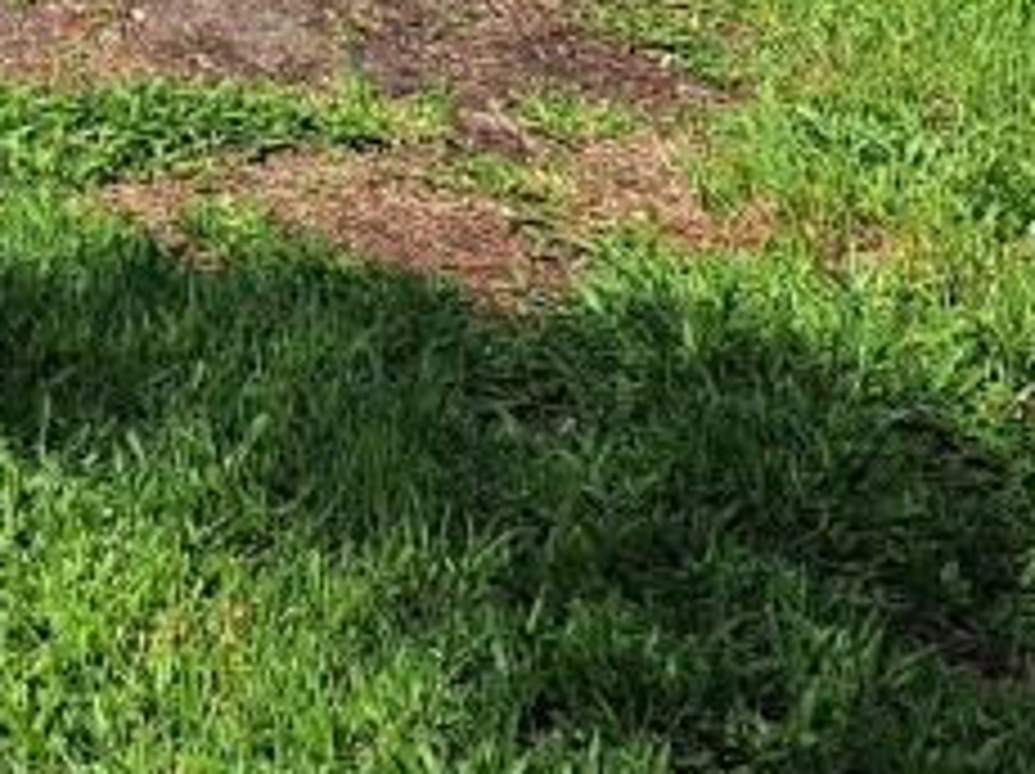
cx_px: -608
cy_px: -914
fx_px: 3196
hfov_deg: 16.4
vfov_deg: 11.9
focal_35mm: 107
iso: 50
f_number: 1.8
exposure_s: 1/1866
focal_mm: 5.23
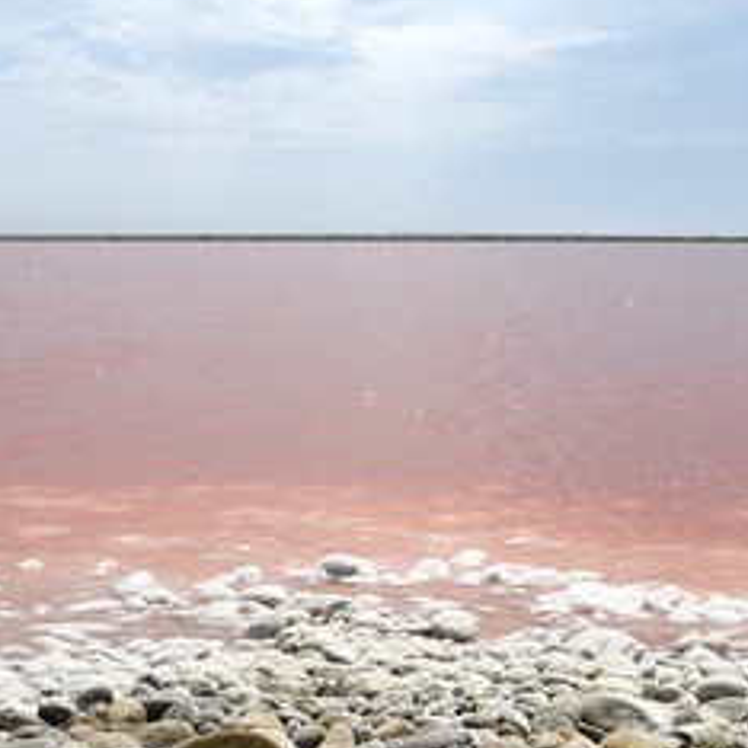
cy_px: 396
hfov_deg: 28.1
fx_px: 1491
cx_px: 460
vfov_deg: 28.2
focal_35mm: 61
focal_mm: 40
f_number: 13
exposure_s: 1/500
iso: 200
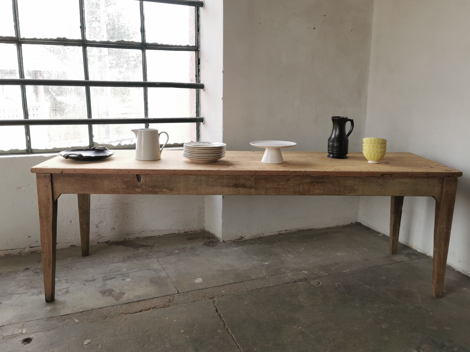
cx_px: 235
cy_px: 176
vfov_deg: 46.8
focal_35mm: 30
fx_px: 407
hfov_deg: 60.0
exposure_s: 1/148
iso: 50
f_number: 1.6
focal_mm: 5.56
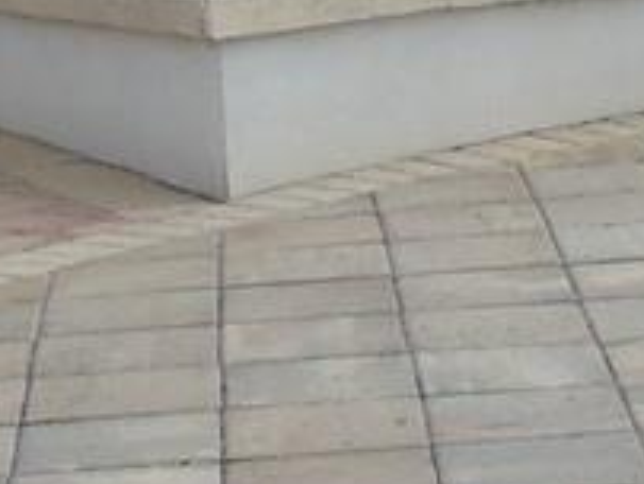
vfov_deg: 7.5
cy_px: 96
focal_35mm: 198
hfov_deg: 9.8
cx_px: 838
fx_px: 3688
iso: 80
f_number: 7.7
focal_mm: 4.5
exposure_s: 1/250
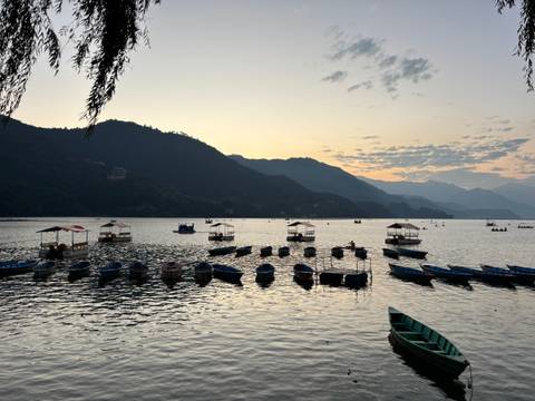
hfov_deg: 67.3
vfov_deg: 53.1
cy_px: 200
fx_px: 402
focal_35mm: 26
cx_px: 268
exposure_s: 1/100
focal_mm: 5.96
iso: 64
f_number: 1.6
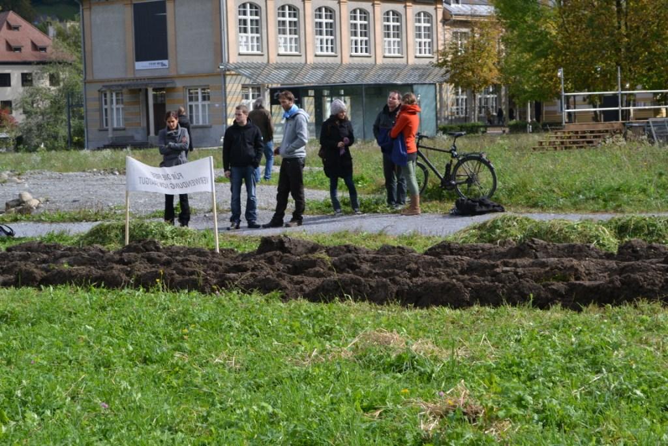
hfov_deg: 24.6
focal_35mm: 82
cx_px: 334
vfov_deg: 16.6
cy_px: 223
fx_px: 1531
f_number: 7.1
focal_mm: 55
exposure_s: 1/200
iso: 100
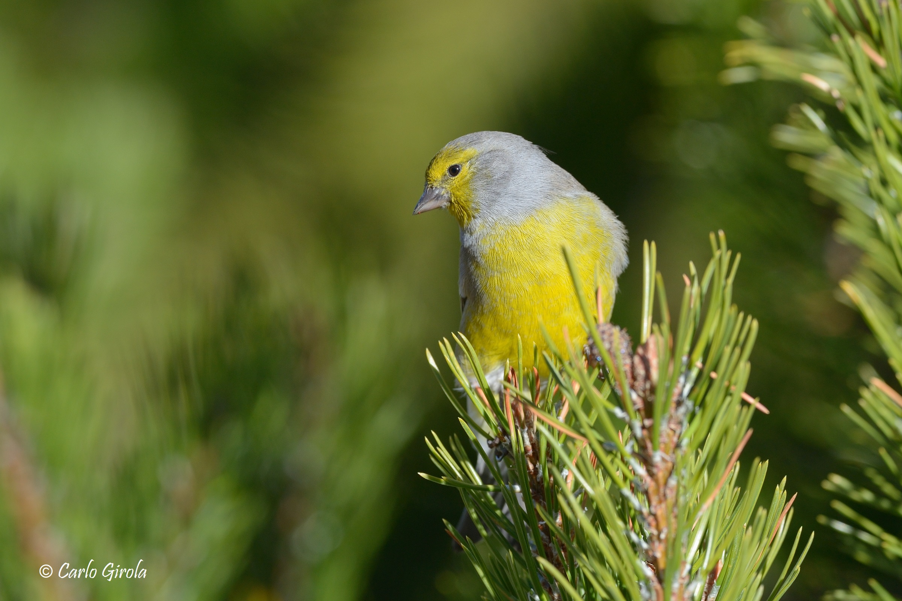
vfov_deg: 1.6
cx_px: 451
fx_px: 21291
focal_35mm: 850
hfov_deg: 2.4
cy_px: 300
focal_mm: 850
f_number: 8
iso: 800
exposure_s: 1/1000
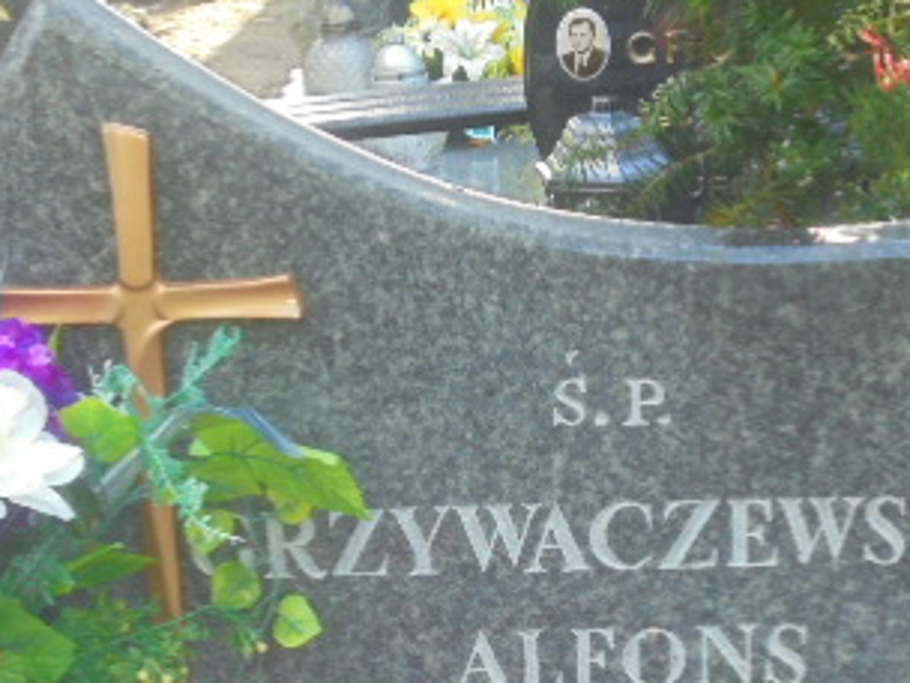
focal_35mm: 118
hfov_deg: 16.7
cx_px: 494
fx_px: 3102
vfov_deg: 12.5
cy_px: 581
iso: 200
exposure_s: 1/30
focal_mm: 10.1
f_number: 5.2
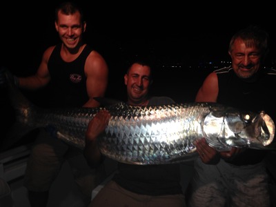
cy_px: 104
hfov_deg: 55.4
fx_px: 263
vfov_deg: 42.9
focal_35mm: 33
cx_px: 138
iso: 50
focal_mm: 4.12
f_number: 2.4
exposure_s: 1/17
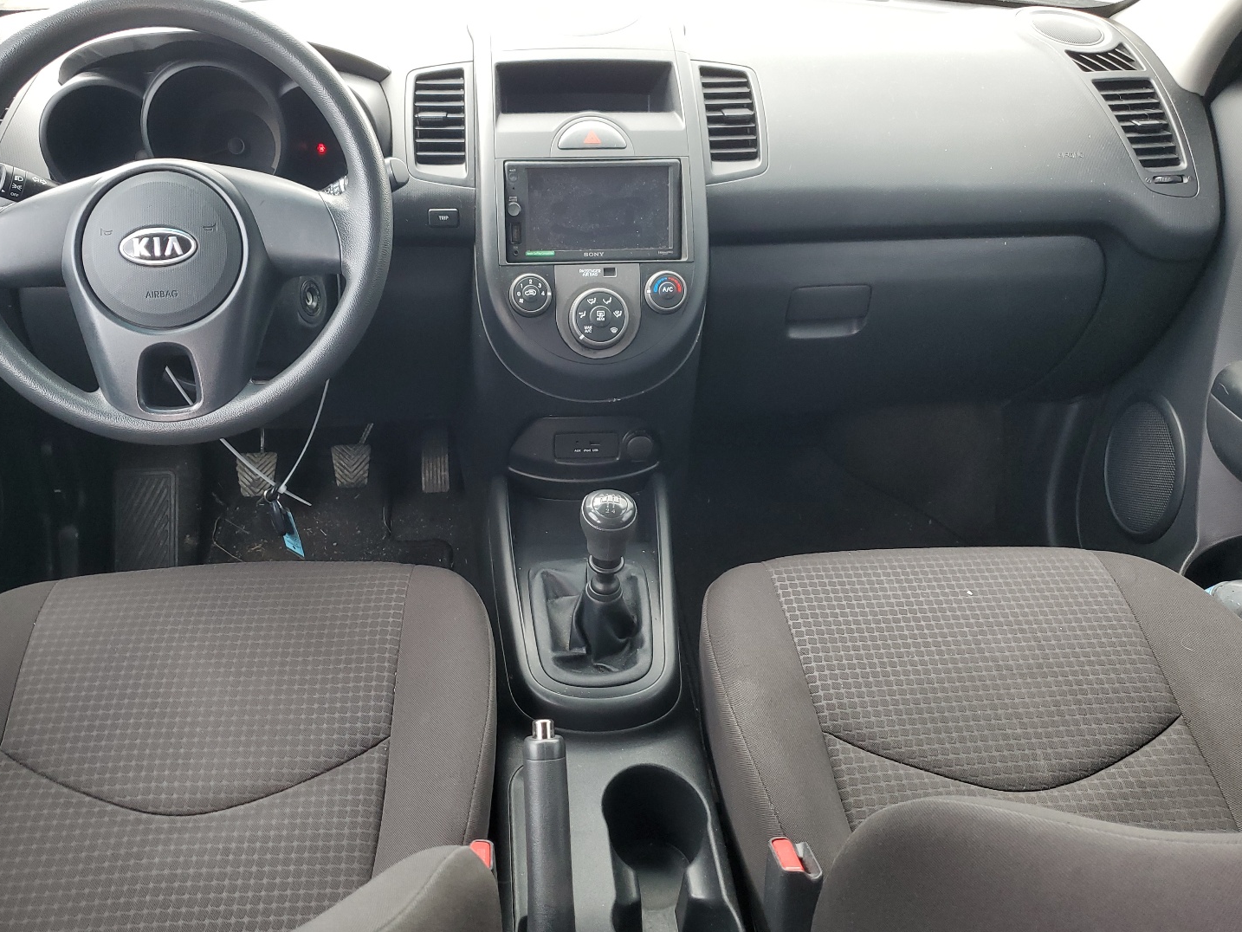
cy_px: 450
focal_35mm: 29
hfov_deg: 61.6
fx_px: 1041
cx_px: 571
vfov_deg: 48.2
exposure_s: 1/60.2
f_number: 1.5
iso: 57
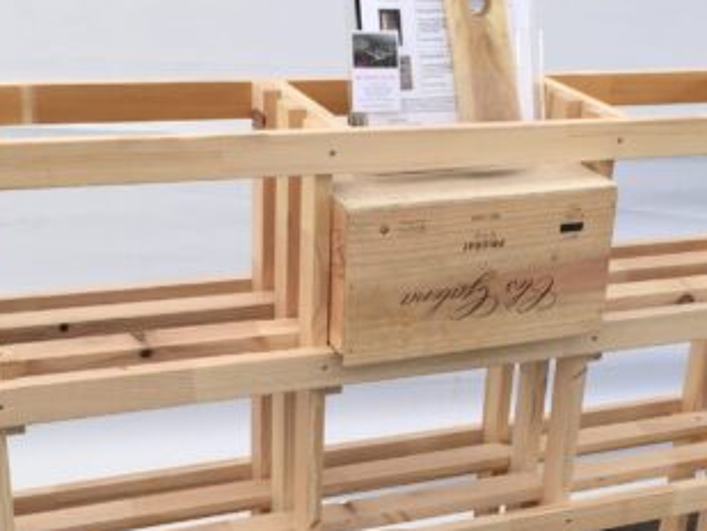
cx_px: 428
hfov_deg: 31.6
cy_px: 421
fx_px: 1246
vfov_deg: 23.7
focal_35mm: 61
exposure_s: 1/842
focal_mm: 4.15
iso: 32
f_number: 2.2
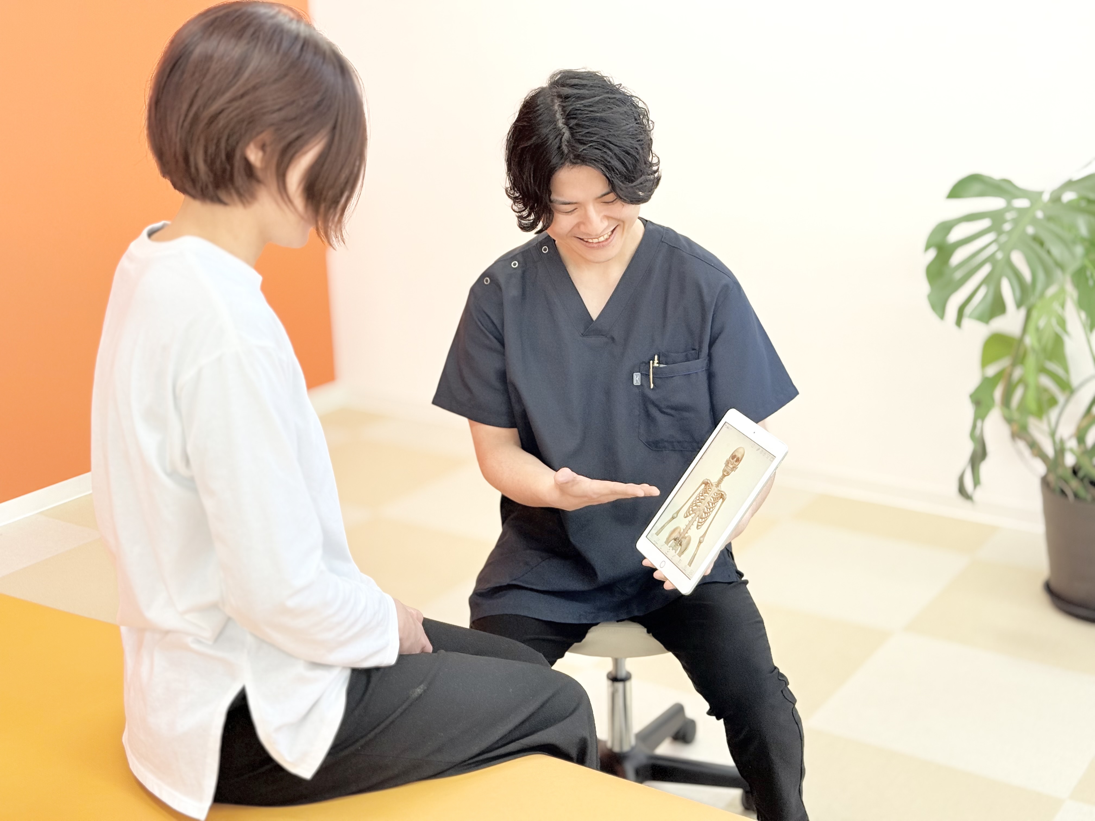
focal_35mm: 48
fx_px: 1518
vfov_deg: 30.3
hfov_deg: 39.7
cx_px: 548
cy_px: 410
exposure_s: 1/120
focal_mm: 6.76
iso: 100
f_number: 1.78
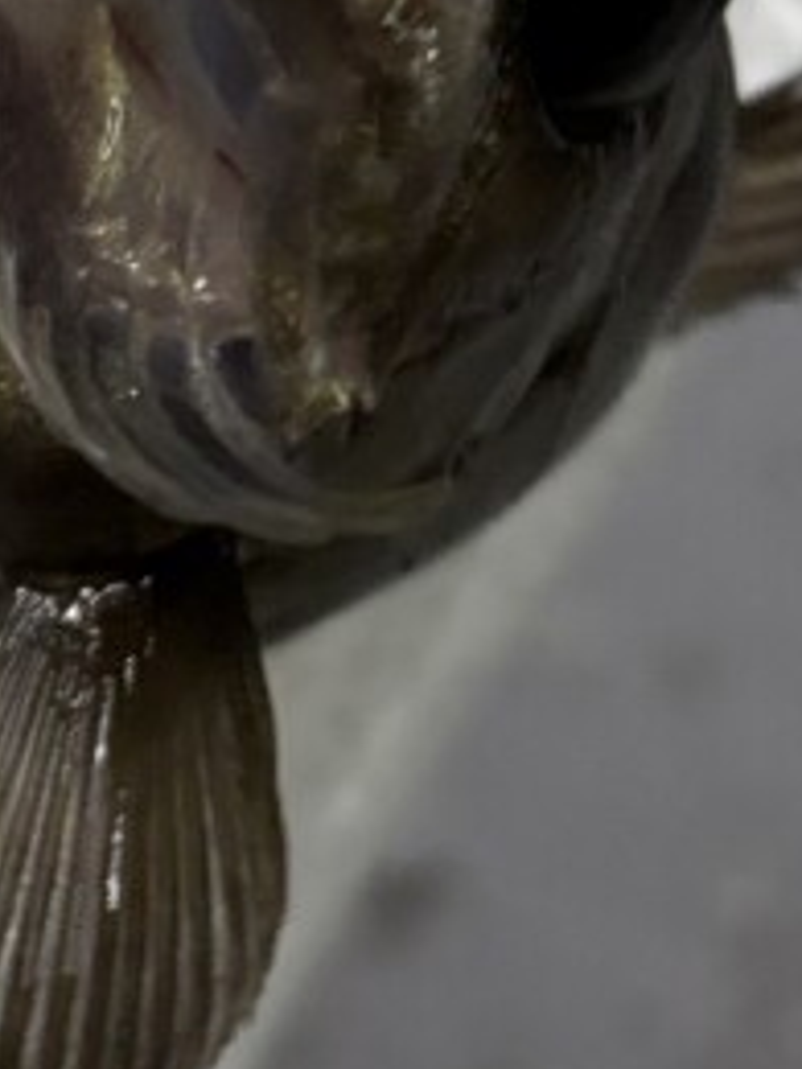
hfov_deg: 14.4
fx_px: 3089
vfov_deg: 19.5
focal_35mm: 100
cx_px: -123
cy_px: 259
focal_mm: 5.96
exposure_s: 1/60
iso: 320
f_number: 1.6
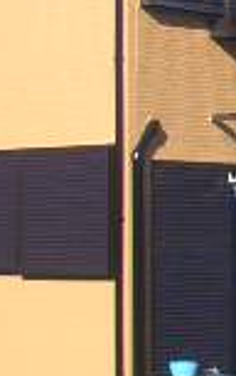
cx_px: 224
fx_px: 1868
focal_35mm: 182
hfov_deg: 7.2
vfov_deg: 11.4
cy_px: -27
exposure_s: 1/500
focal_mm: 6.8
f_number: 4.6
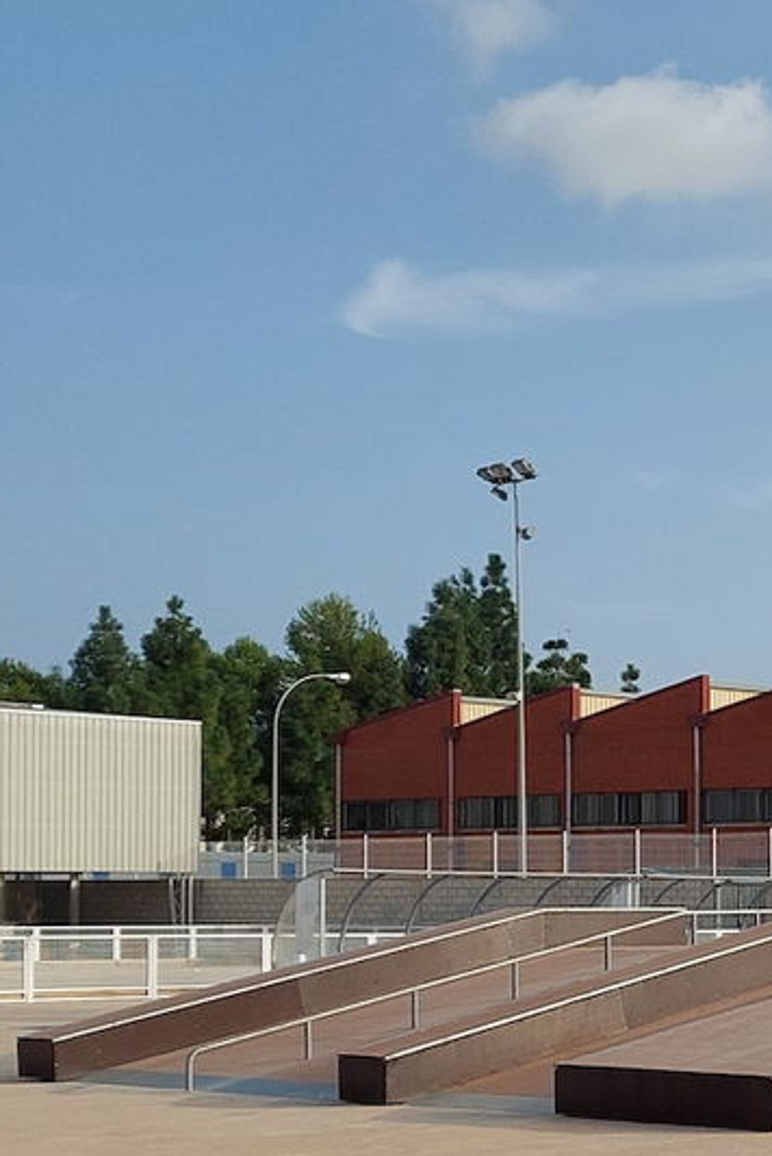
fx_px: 2506
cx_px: 1232
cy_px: 865
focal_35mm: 78
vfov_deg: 25.7
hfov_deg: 15.8
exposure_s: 1/1600
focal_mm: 5.23
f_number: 1.8
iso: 40
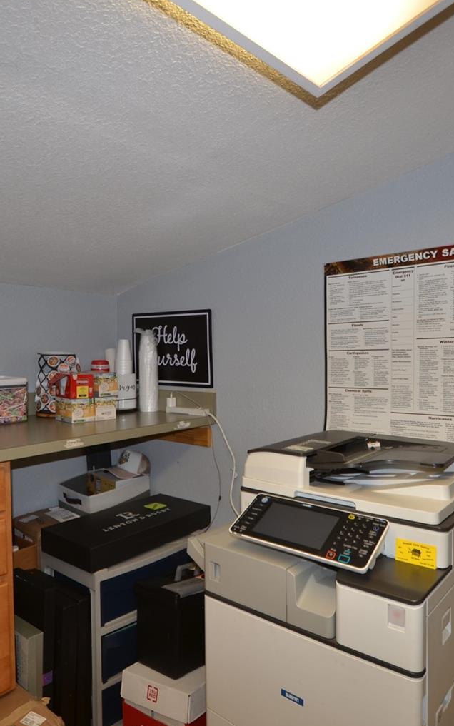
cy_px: 360
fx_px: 475
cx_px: 228
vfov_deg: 74.8
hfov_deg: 51.1
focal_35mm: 24
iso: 280
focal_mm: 10
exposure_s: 1/60
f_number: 4
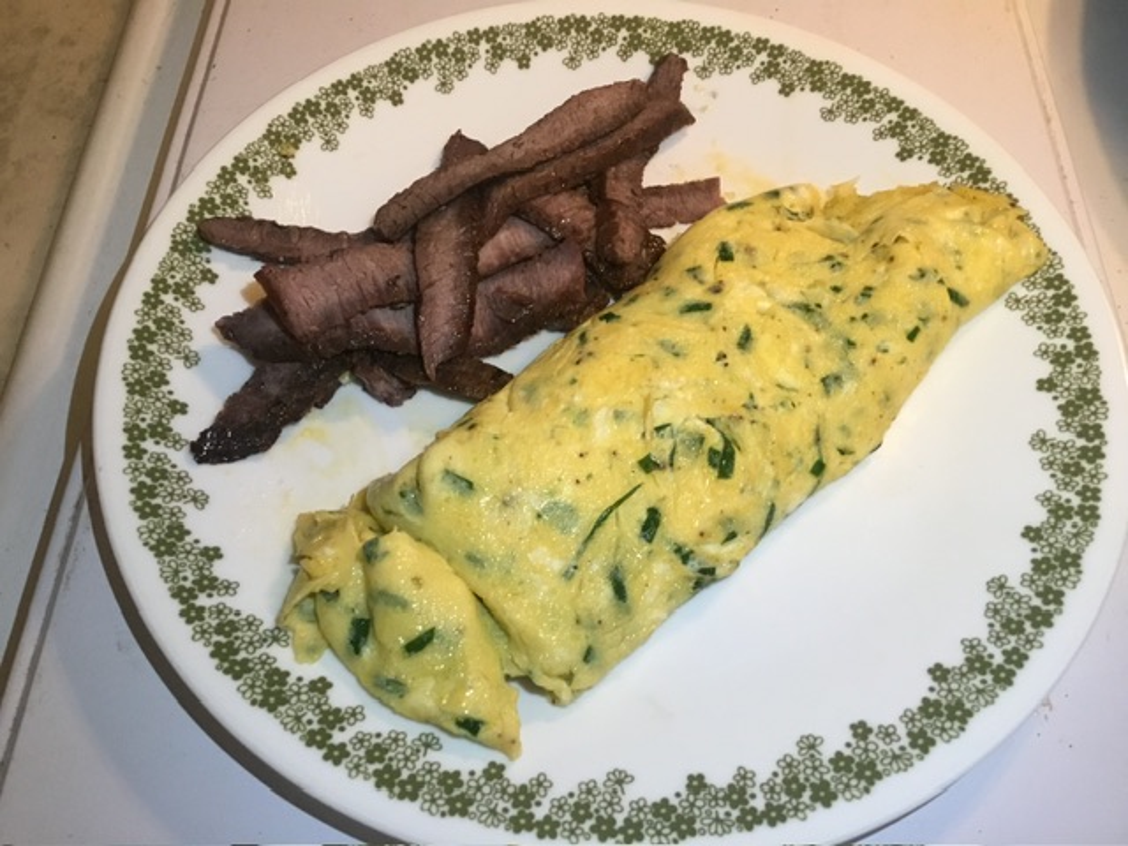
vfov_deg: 45.4
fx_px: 1010
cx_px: 564
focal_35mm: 31
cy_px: 423
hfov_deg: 58.4
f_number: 2.4
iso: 125
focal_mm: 3.3
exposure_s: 1/30
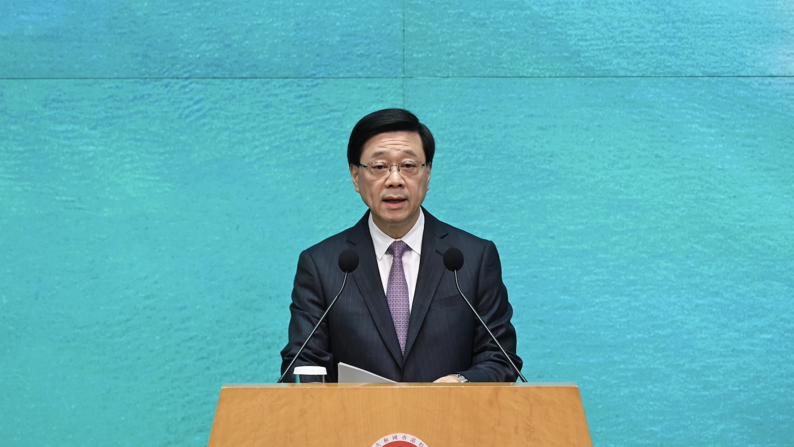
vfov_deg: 7.0
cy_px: 246
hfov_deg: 12.4
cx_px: 398
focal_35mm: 174
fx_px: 3664
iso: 1100
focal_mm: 110
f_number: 4
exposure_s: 1/60
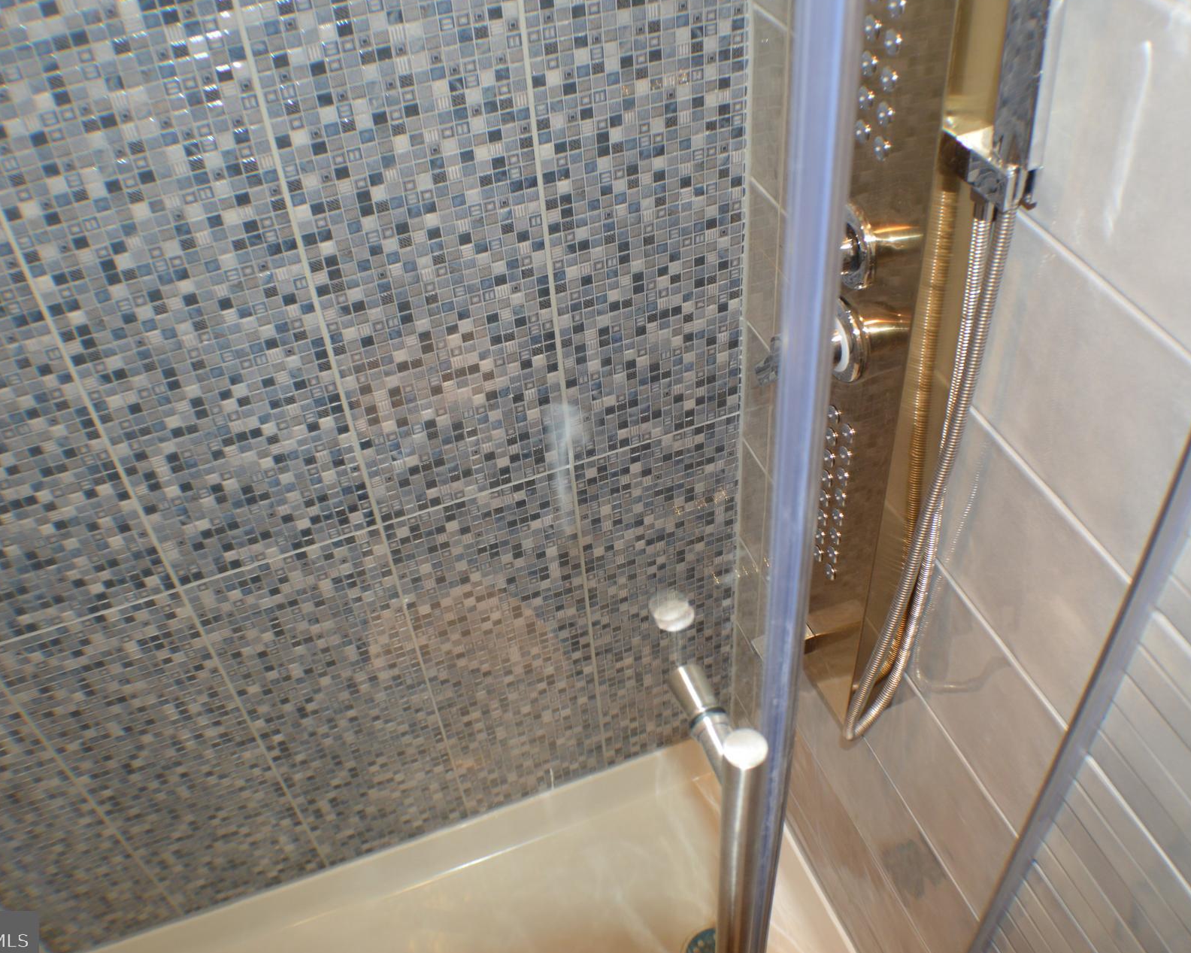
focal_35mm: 40
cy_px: 453
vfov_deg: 37.3
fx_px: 1410
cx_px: 643
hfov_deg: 45.8
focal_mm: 22
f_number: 3.5
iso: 400
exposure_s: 1/60
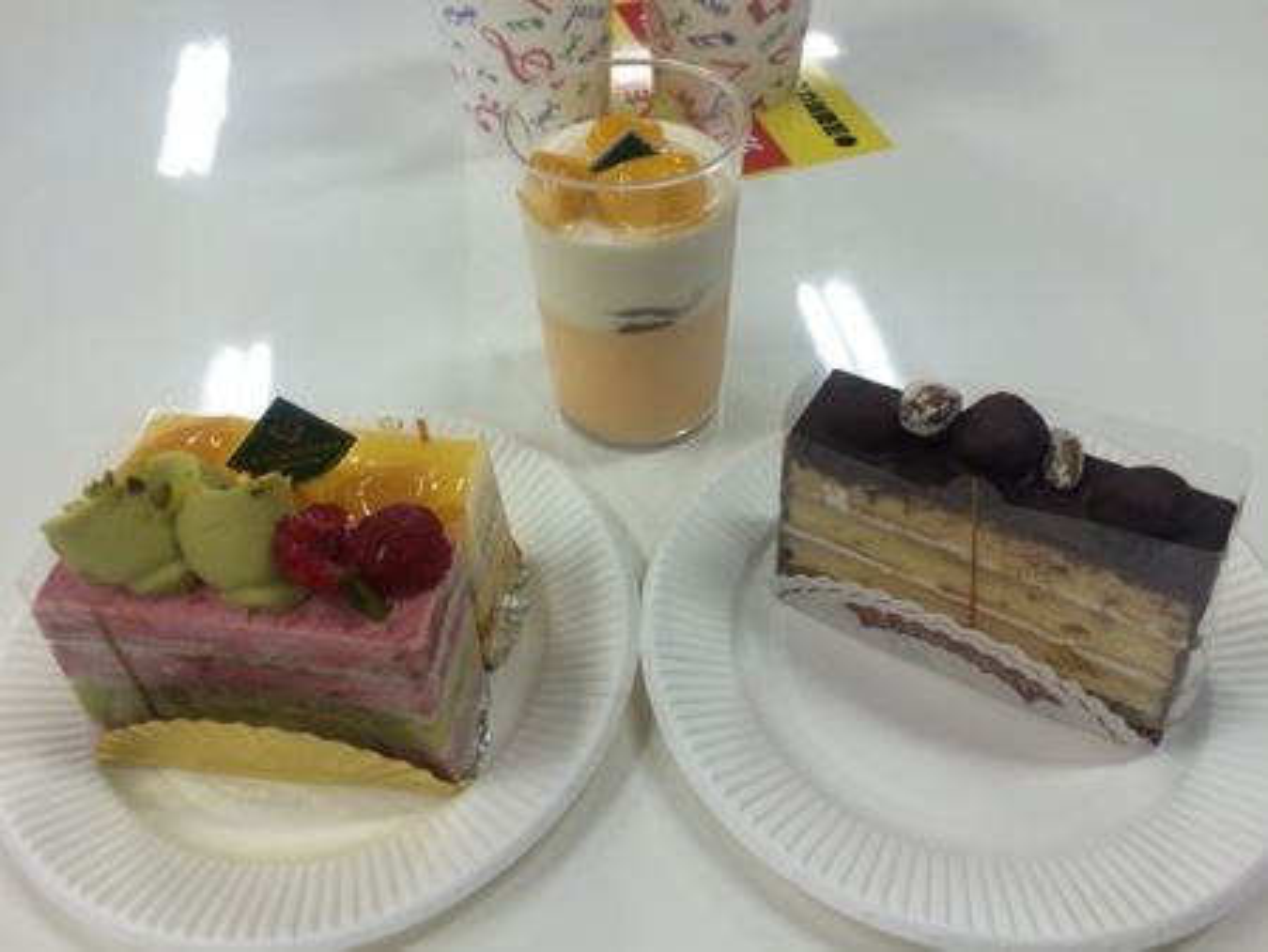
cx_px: 634
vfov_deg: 48.3
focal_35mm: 29
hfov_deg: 61.6
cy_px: 476
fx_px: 1063
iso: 40
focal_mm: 4.15
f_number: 2.2
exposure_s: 1/60
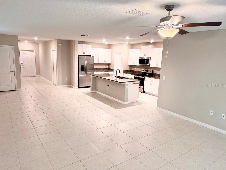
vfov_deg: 56.8
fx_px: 157
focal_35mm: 24
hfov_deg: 71.6
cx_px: 113
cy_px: 85
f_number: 1.78
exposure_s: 1/120
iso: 250
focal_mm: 6.76
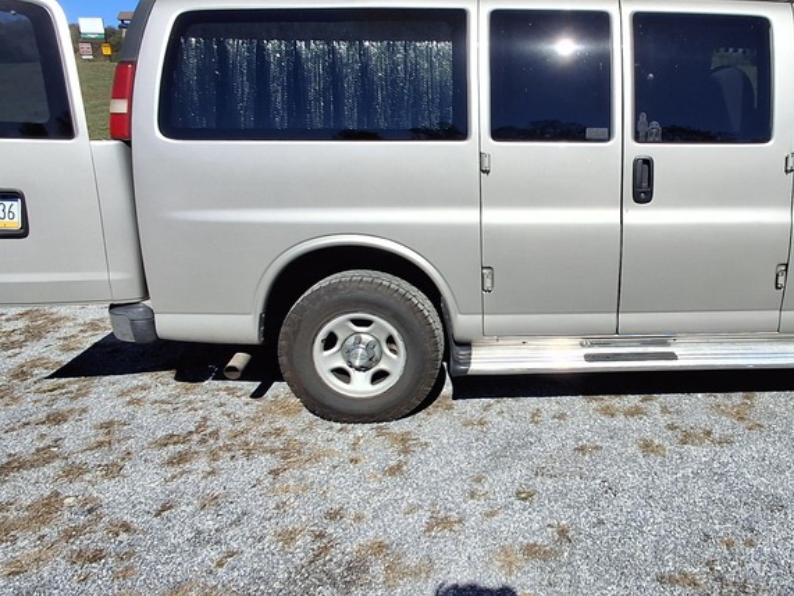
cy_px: 240
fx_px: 643
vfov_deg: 49.5
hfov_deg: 61.7
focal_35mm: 28
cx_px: 535
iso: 40
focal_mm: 1.64
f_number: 2.2
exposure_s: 1/2088
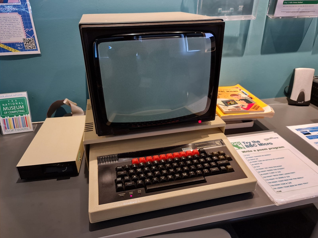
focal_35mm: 25
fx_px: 230
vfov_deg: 54.9
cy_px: 119
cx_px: 159
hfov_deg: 69.4
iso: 500
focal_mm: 7
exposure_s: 1/50
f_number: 1.8
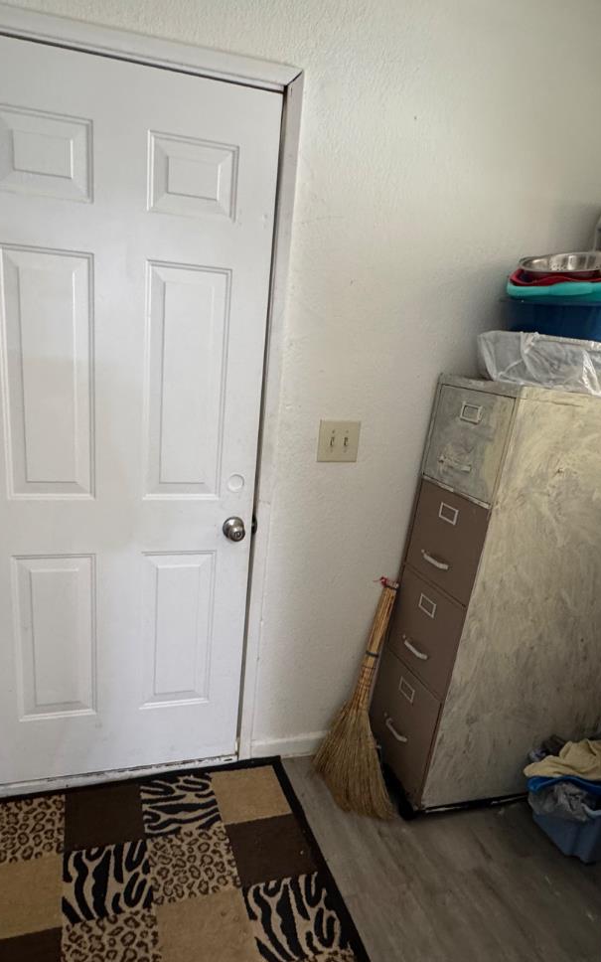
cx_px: 276
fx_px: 603
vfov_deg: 77.1
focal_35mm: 23
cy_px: 511
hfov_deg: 52.9
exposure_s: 1/60
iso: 320
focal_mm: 2.22
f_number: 2.2
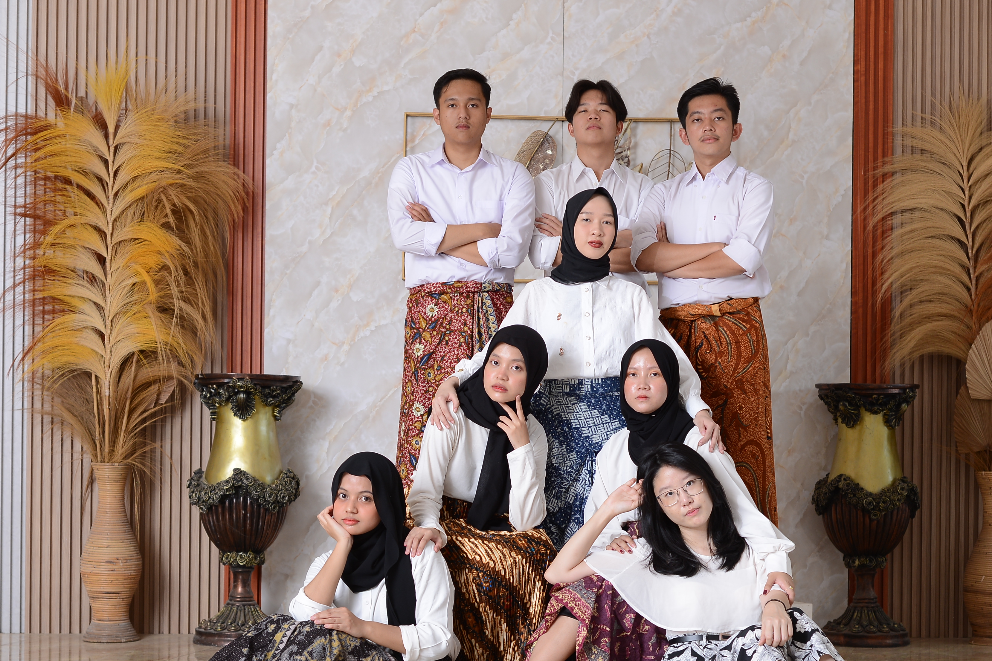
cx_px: 538
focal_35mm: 68
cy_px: 427
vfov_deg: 20.0
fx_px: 1874
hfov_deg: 29.6
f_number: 4.5
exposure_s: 1/125
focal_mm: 50
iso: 320
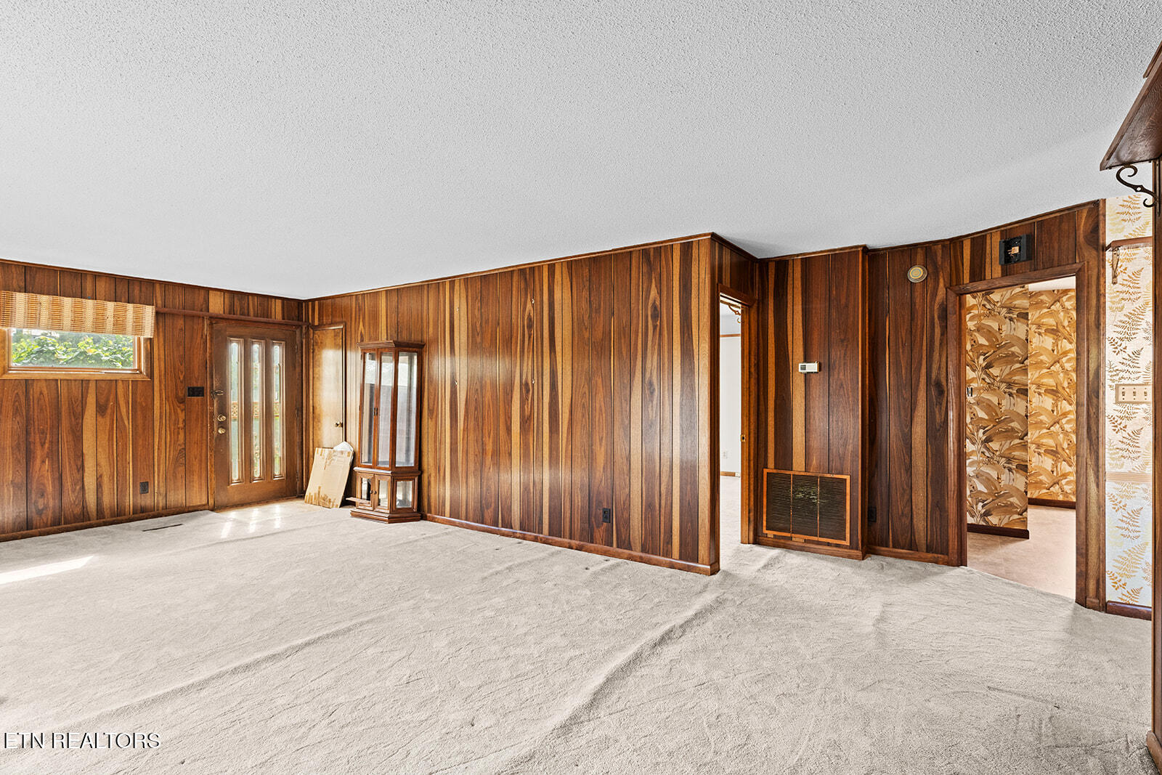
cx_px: 581
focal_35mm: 17
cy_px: 388
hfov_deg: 91.9
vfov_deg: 69.2
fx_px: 562
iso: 800
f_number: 8
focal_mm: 17.4
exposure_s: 1/4
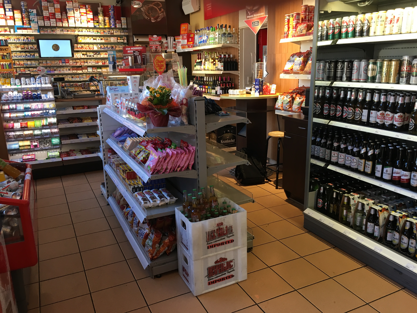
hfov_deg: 61.7
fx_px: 349
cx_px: 208
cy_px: 156
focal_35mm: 29
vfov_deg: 48.2
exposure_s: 1/33
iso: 40
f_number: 2.2
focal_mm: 4.15
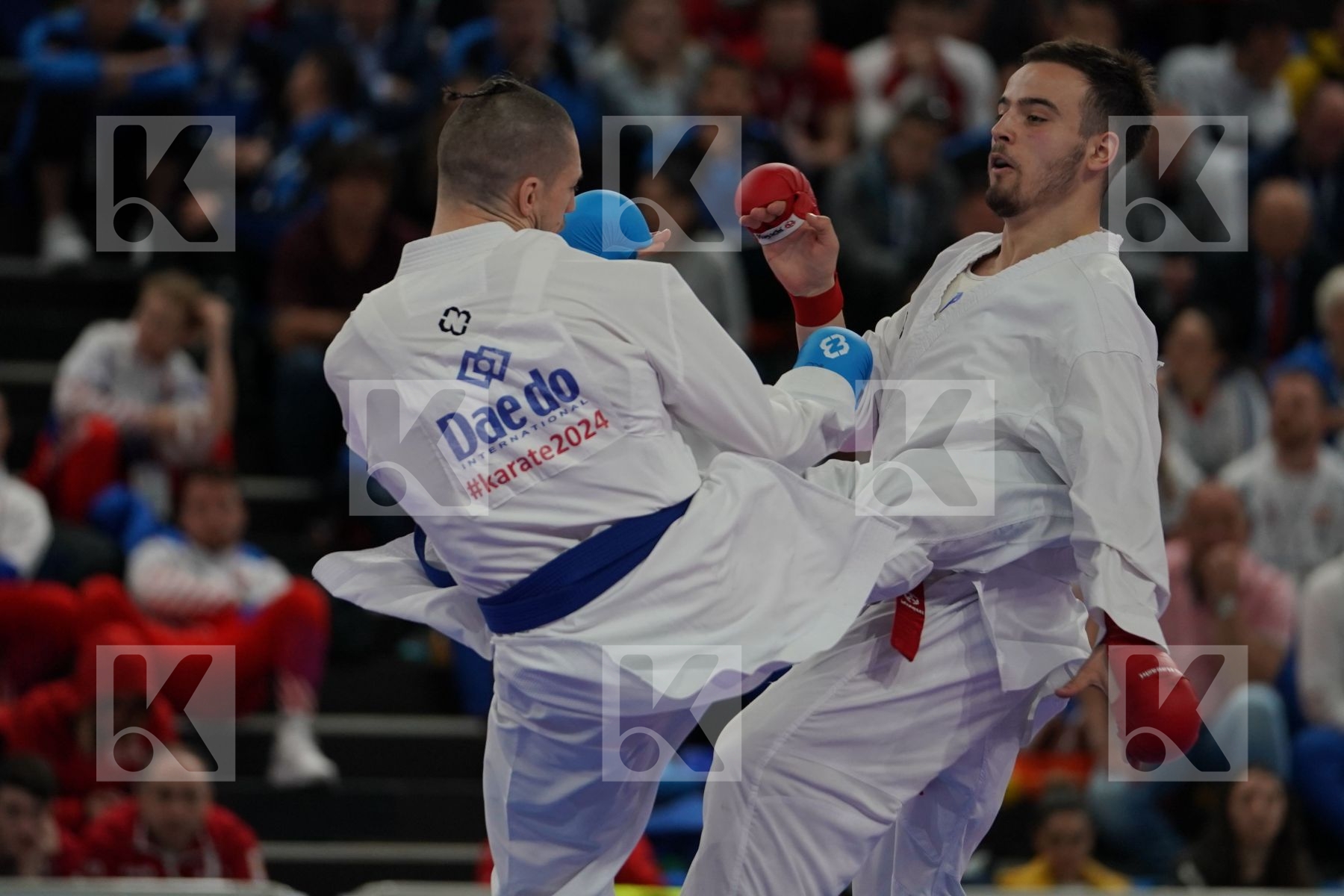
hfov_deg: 7.1
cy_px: 448
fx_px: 10900
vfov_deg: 4.7
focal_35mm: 292
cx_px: 672
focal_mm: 195
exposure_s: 1/1000
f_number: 2.8
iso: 1250
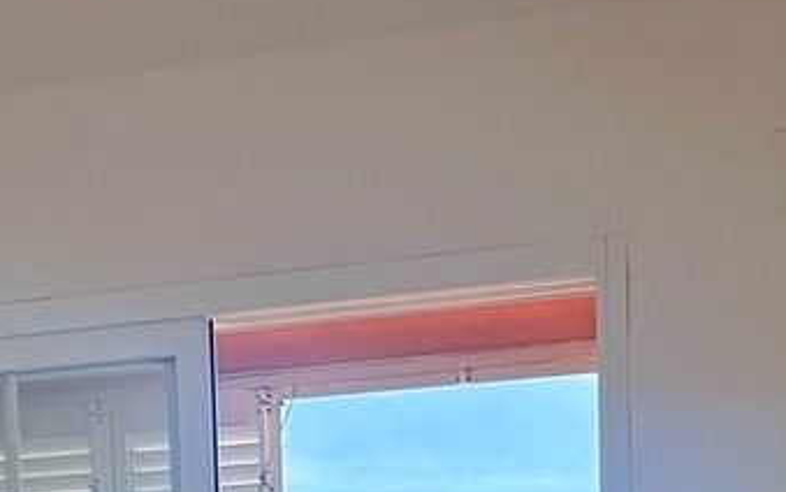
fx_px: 1200
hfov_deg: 35.5
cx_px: 589
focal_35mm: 56
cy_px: 931
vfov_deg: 17.7
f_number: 2.2
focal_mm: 2.22
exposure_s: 1/319
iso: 40
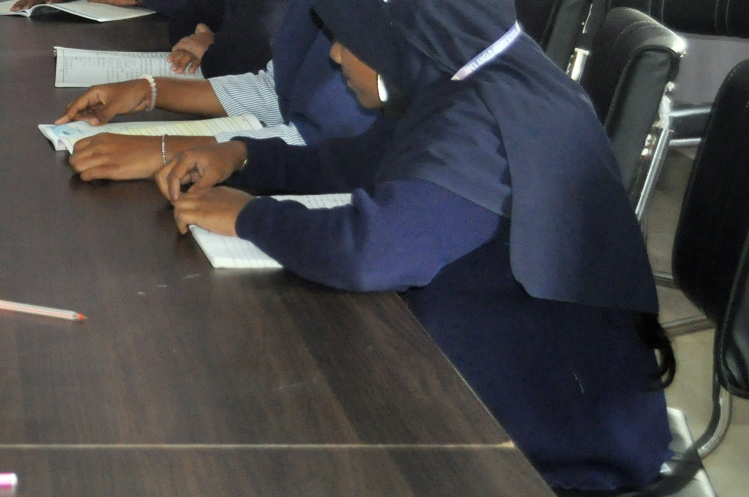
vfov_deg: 12.2
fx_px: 2286
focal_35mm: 110
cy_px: -33
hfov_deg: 17.8
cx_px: -135
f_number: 4.5
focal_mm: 28
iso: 800
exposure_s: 1/60
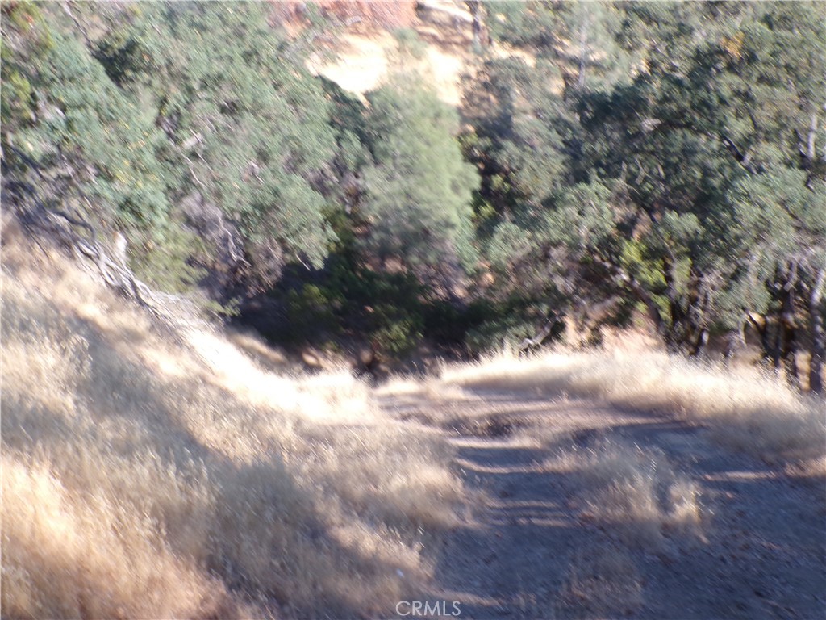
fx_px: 1551
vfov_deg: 22.6
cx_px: 413
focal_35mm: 65
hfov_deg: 29.8
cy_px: 310
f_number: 7.4
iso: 100
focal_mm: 11.6
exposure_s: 1/60
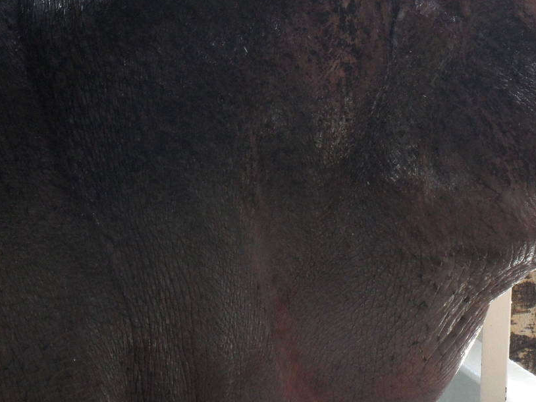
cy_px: 91
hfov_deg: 5.6
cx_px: 513
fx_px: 5480
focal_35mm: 354
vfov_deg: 4.2
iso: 200
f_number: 5
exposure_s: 1/20
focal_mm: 29.7
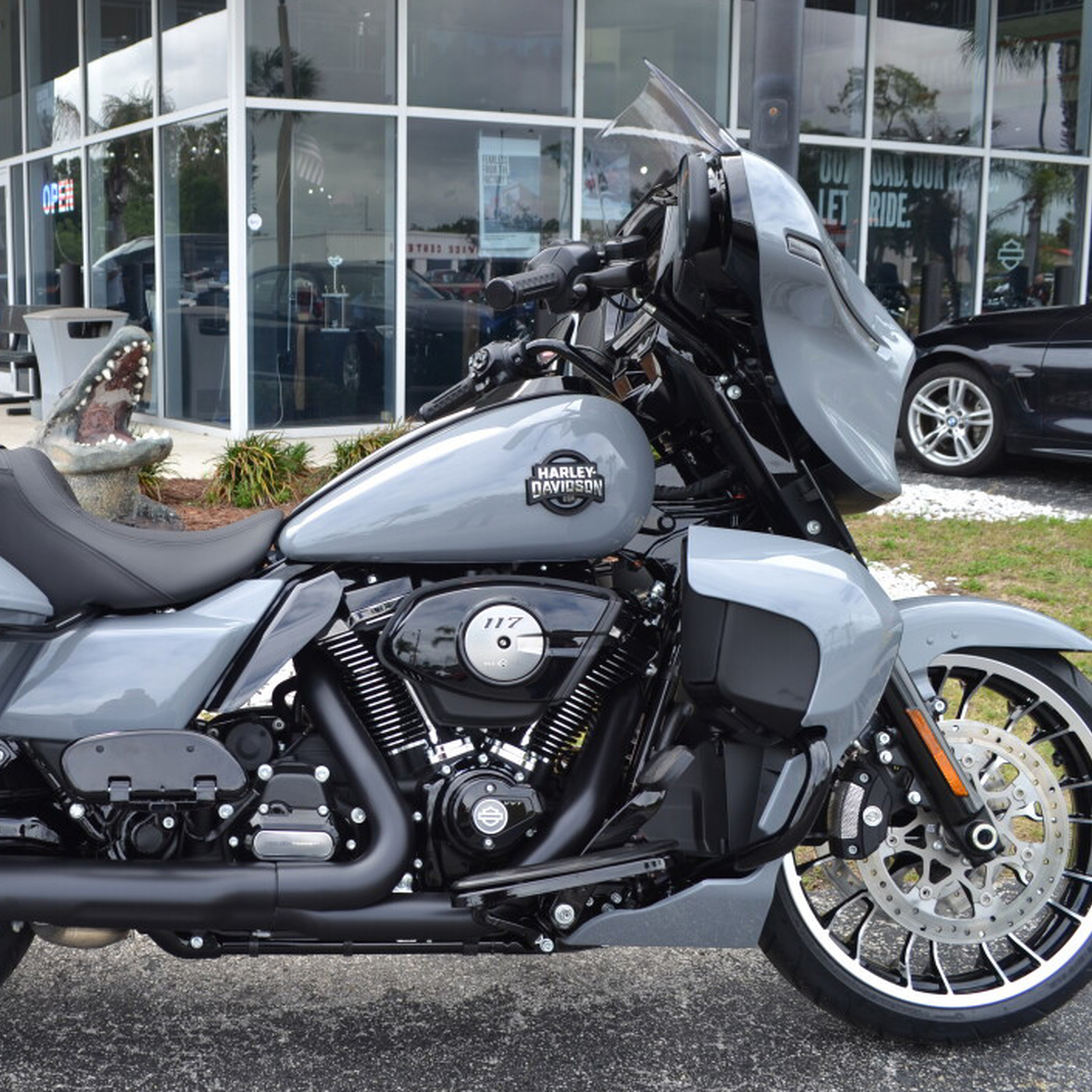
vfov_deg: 42.8
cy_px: 540
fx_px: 1392
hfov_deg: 41.5
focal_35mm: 39
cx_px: 263
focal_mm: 18
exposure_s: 1/160
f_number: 6.3
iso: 100
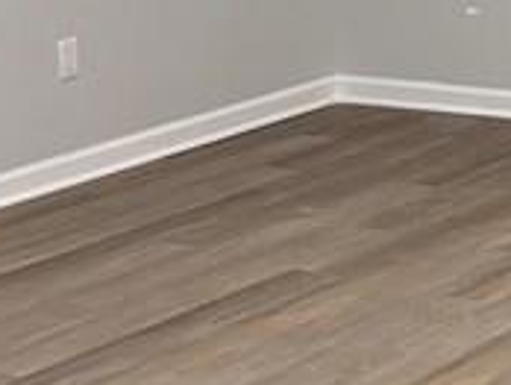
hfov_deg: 12.8
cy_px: -217
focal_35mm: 141
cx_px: 899
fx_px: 2084
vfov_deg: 10.2
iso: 200
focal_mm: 6.76
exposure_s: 1/120
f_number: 1.78
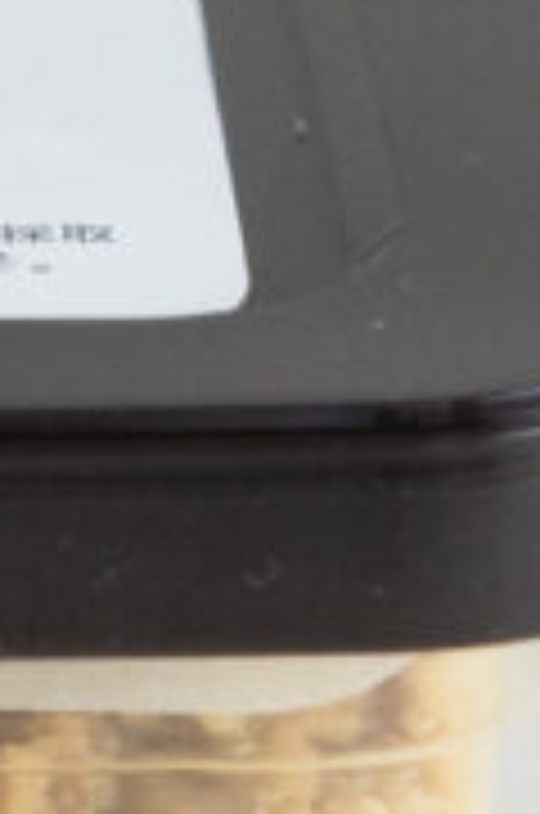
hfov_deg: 2.3
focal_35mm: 603
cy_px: 904
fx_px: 13611
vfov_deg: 3.4
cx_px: -608
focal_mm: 55
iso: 800
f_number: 5
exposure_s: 1/500
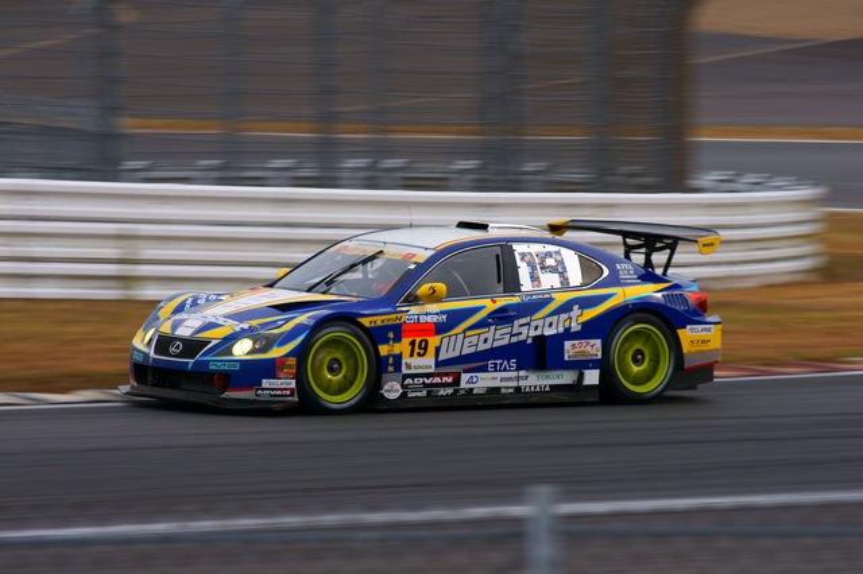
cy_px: 287
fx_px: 10781
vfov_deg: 3.1
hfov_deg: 4.6
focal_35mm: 450
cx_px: 432
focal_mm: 300
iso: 100
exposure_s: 1/125
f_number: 9
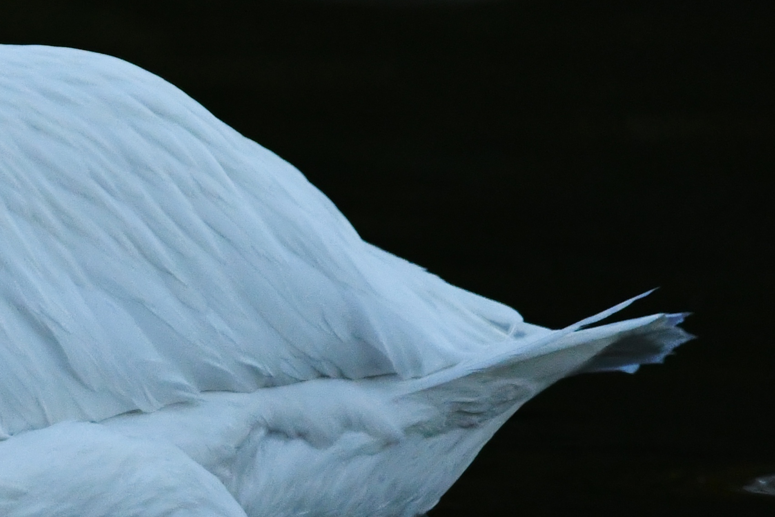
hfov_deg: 1.3
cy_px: 87
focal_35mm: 1617
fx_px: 34808
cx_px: -581
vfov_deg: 0.9
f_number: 6
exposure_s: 1/2000
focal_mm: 440
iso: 2000
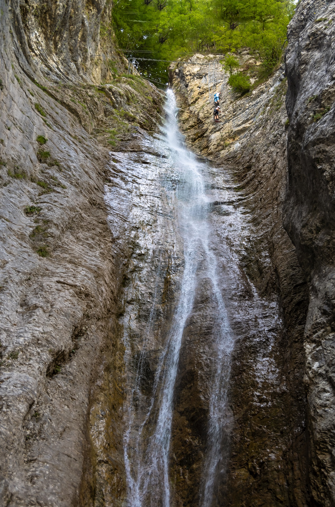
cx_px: 168
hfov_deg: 29.1
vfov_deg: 42.8
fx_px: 645
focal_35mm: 46
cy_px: 254
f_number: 5.6
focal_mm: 31
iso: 400
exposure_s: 1/50
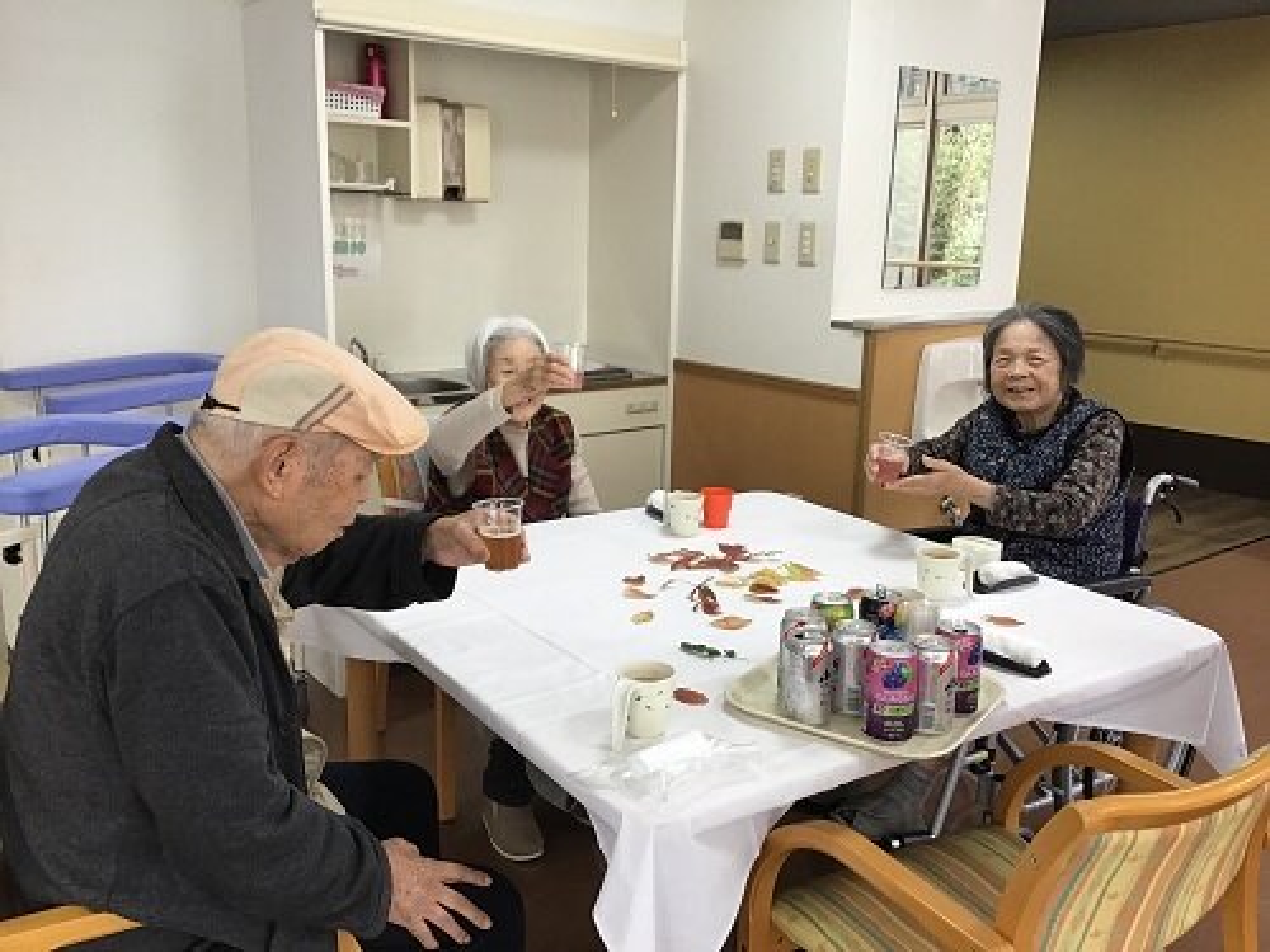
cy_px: 476
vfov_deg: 45.4
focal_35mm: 31
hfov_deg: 58.4
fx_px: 1137
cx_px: 635
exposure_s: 1/40
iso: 25
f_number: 2.4
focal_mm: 3.3
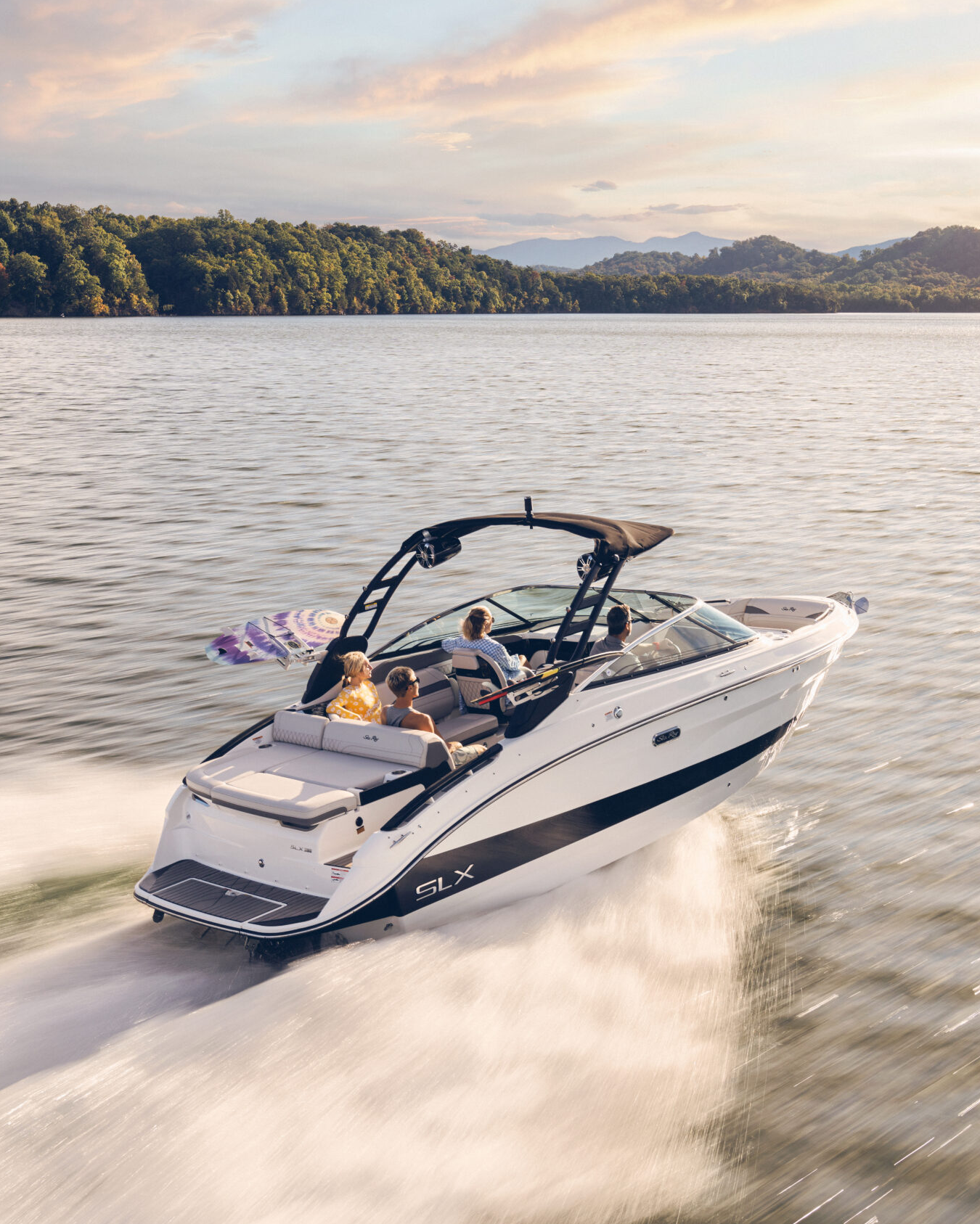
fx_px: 1704
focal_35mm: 47
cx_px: 487
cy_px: 611
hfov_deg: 32.1
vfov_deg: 39.5
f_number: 8
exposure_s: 1/30
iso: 100
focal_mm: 33
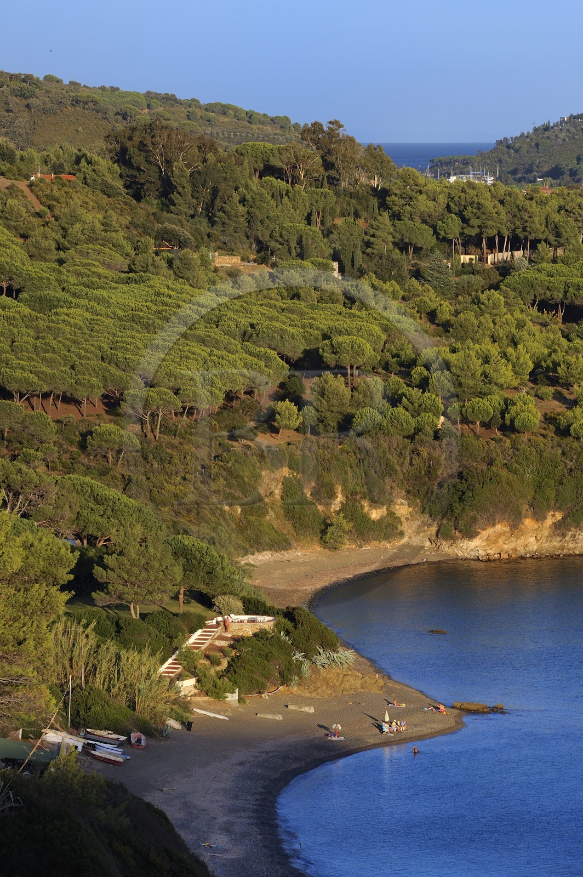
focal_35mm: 170
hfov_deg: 8.1
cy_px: 438
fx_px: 4136
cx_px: 292
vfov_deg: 12.1
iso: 200
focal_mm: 170
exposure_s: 1/200
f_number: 11
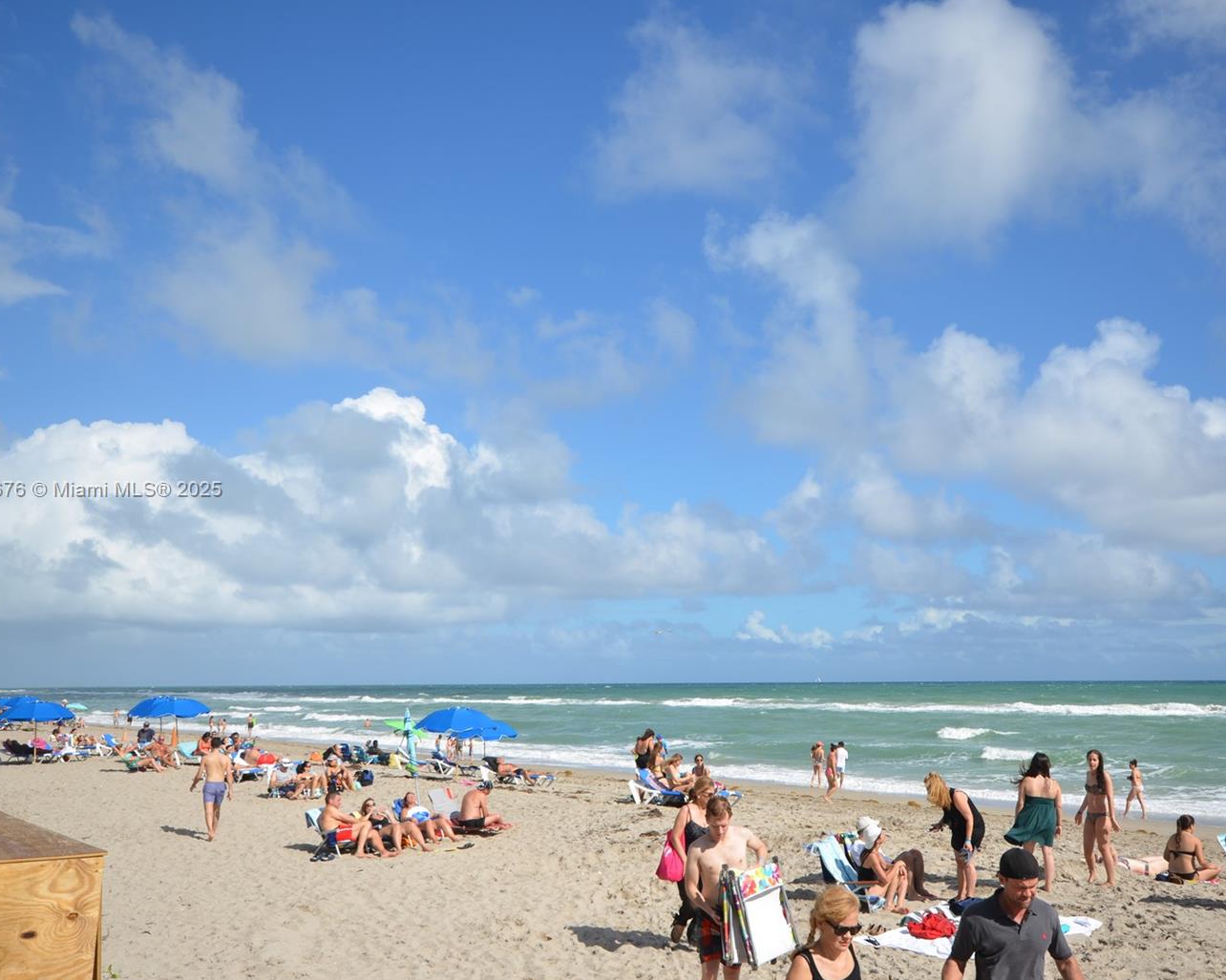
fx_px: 1270
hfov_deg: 51.4
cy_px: 491
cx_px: 680
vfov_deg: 42.2
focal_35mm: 35
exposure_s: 1/250
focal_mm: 20
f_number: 8
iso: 100
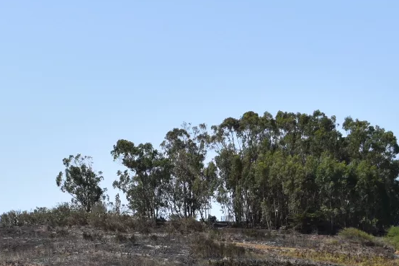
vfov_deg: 11.5
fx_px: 1312
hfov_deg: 17.2
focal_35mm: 118
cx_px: 95
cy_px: 259
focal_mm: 27
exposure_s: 1/320
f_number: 9
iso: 200
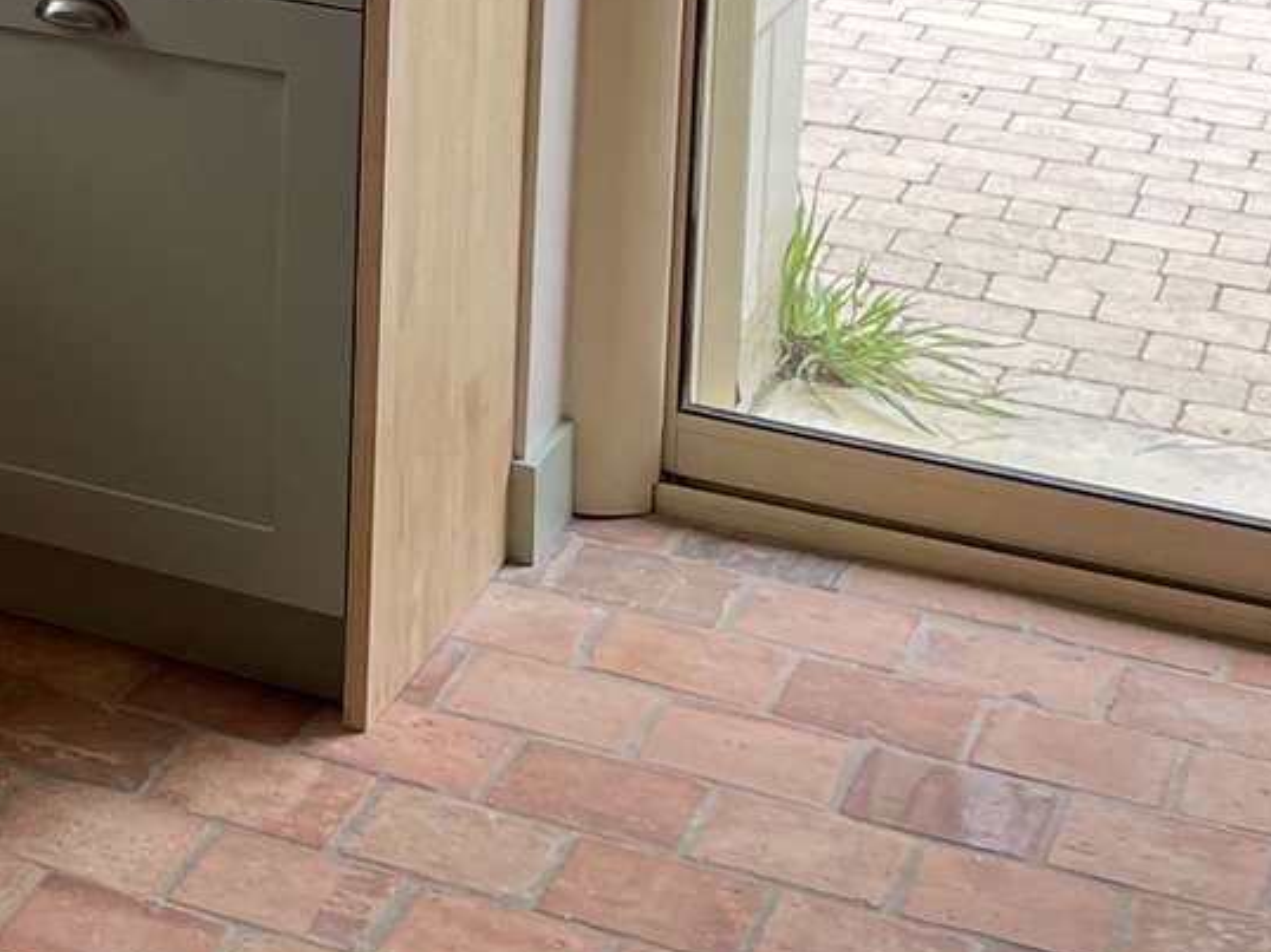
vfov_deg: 13.8
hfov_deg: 16.9
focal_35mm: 99
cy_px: -565
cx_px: -910
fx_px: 3633
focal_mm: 4.2
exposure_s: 1/179
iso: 32
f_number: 1.6
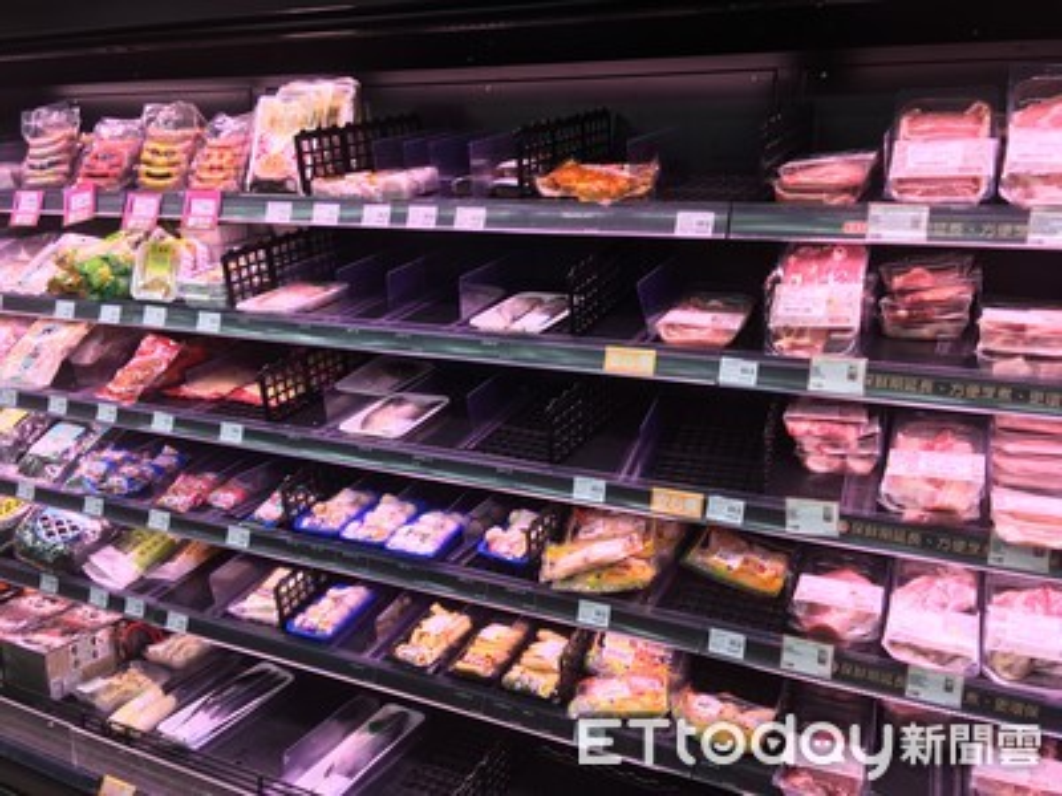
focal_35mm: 29
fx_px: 890
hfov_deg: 61.7
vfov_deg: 48.2
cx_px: 531
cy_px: 398
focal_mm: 4.15
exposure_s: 1/60
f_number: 2.2
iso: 32
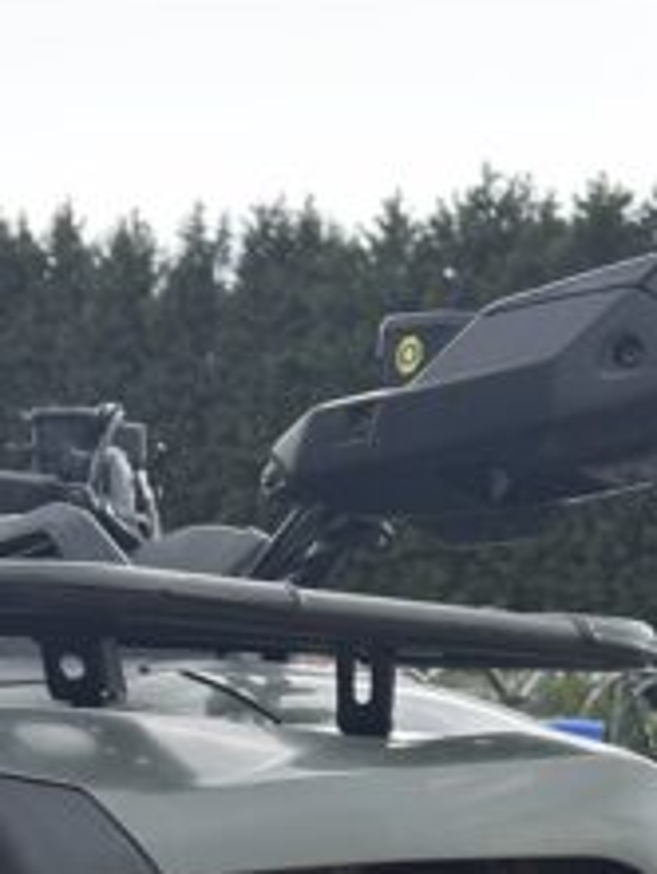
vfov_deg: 18.9
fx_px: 2200
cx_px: 206
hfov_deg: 16.9
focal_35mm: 87
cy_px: 1428
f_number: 1.78
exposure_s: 1/611
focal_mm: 6.86
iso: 80
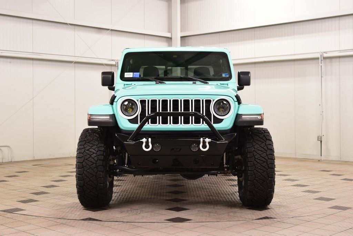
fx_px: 530
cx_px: 176
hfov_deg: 36.9
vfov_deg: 25.1
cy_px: 118
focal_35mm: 54
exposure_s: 1/30
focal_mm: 36
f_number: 7.1
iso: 720
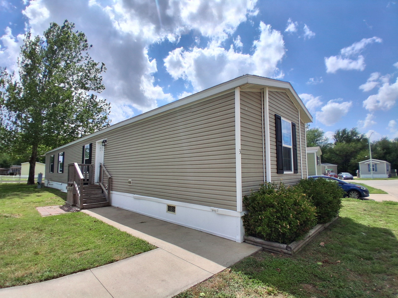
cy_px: 149
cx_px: 199
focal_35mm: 17
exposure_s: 1/3636
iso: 50
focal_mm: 1.4
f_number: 2.2
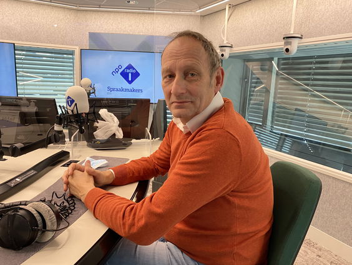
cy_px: 132
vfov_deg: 53.1
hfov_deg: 67.3
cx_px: 176
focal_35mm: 26
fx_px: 265
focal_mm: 4.25
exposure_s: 1/50
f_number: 1.8
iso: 125
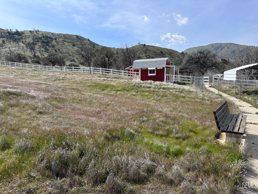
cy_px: 97
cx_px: 129
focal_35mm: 24
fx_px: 179
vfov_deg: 56.8
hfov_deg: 71.6
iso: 80
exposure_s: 1/5000
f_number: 1.78
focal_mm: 6.86
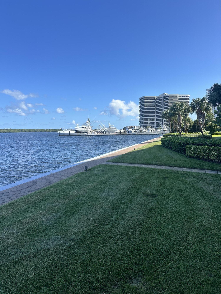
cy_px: 147
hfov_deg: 56.8
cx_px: 110
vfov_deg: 71.6
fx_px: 204
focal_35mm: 24
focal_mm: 6.86
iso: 80
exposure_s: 1/3472
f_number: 1.78
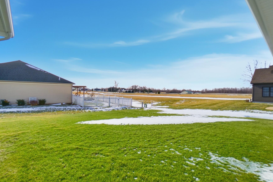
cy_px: 94
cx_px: 128
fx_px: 129
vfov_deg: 70.4
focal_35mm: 17
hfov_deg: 93.2
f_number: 5.6
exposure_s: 1/4000
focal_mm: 10
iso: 125
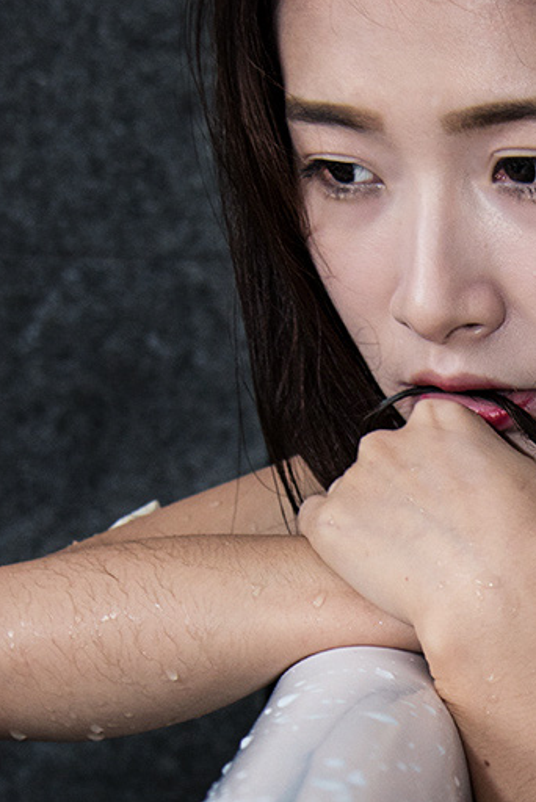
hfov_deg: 14.9
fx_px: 1985
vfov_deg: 22.2
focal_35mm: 89
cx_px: 621
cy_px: 744
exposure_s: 1/60
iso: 400
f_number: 4
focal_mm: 38
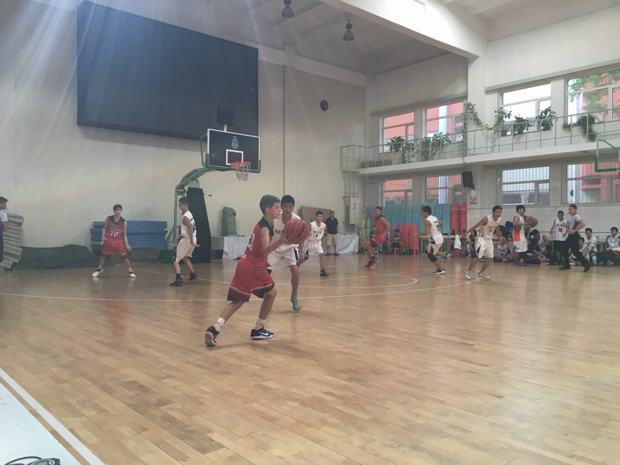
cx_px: 310
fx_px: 519
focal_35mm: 29
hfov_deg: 61.7
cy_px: 232
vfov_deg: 48.2
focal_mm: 4.15
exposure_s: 1/33
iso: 32
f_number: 2.2
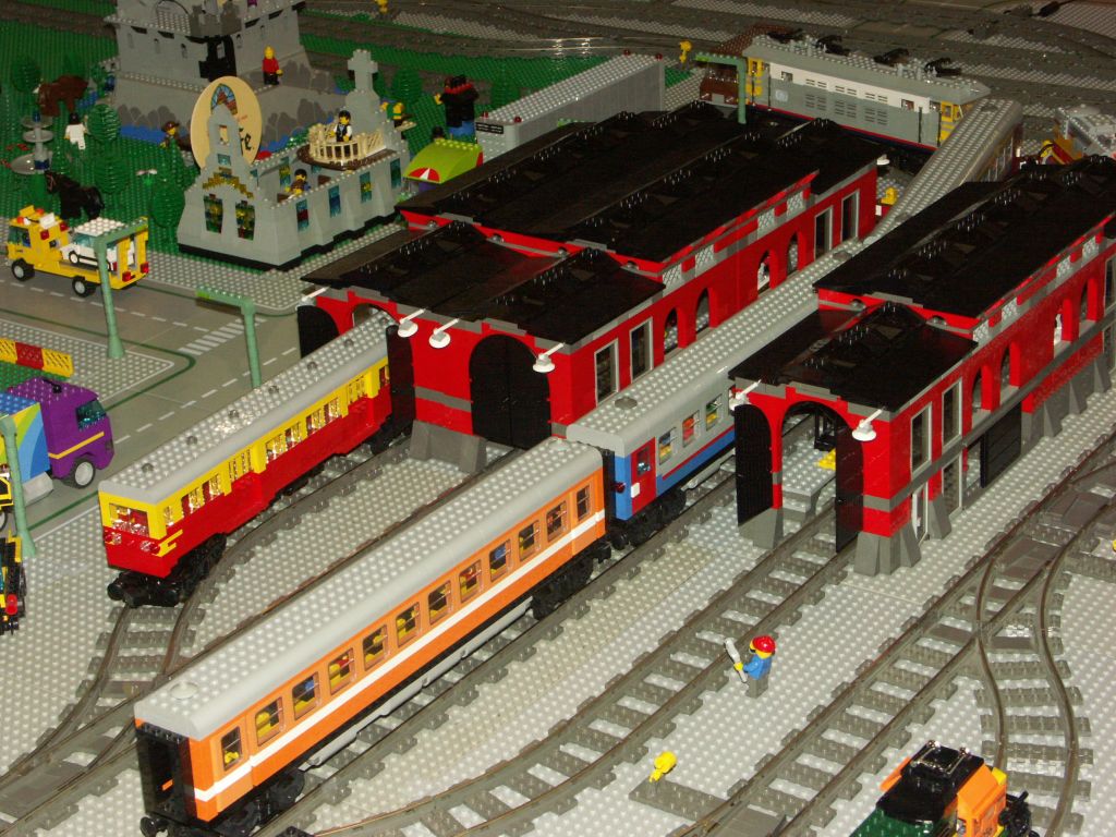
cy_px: 418
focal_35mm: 71
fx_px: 2289
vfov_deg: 20.7
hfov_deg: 27.4
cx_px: 558
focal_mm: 18.11
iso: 200
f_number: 5.6
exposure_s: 1/60
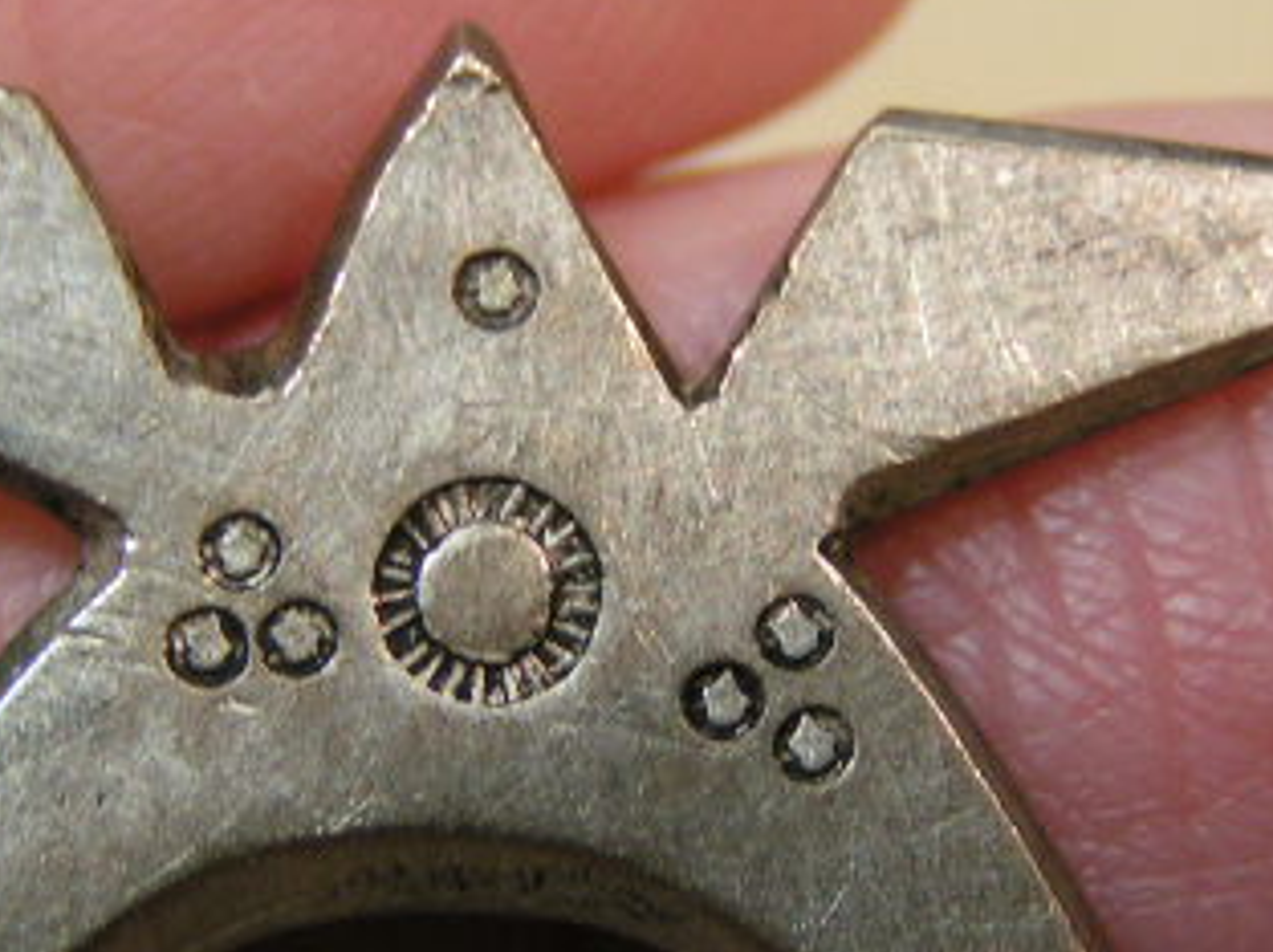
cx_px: 594
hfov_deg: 15.3
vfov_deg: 11.5
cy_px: 533
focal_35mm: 129
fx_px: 4739
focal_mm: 9.7
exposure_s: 1/60
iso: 100
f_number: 3.2
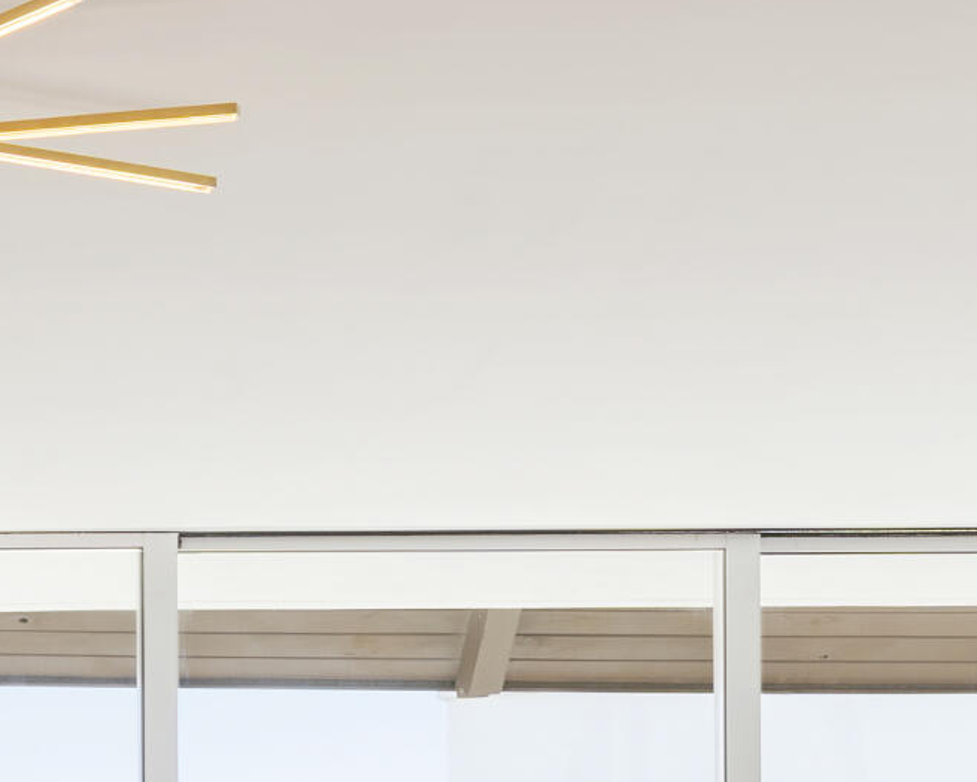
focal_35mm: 172
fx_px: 4973
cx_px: -139
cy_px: 1471
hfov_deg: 11.0
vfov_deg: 8.6
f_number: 14
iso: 200
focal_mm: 40
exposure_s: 1/6
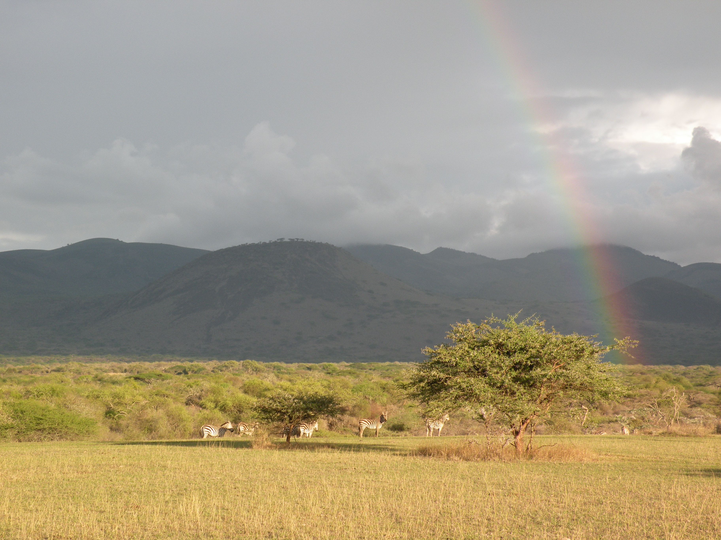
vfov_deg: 19.4
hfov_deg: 25.7
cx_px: 360
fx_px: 1583
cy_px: 270
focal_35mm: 76
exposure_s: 1/139
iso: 64
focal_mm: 13.4
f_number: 5.6
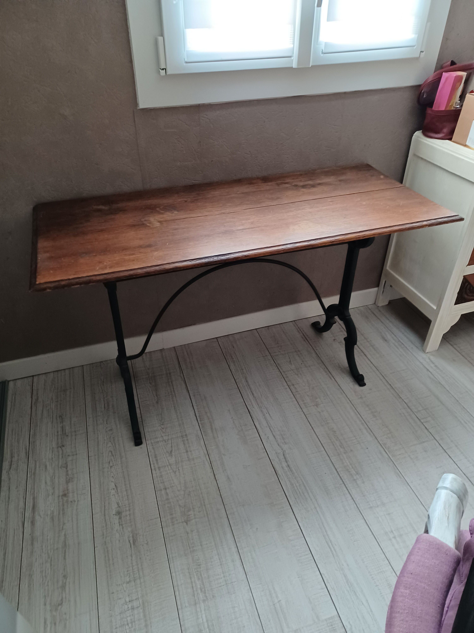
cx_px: 237
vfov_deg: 69.4
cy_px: 316
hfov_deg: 54.9
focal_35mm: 25
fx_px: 456
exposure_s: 1/33
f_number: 1.8
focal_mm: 4.6
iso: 320
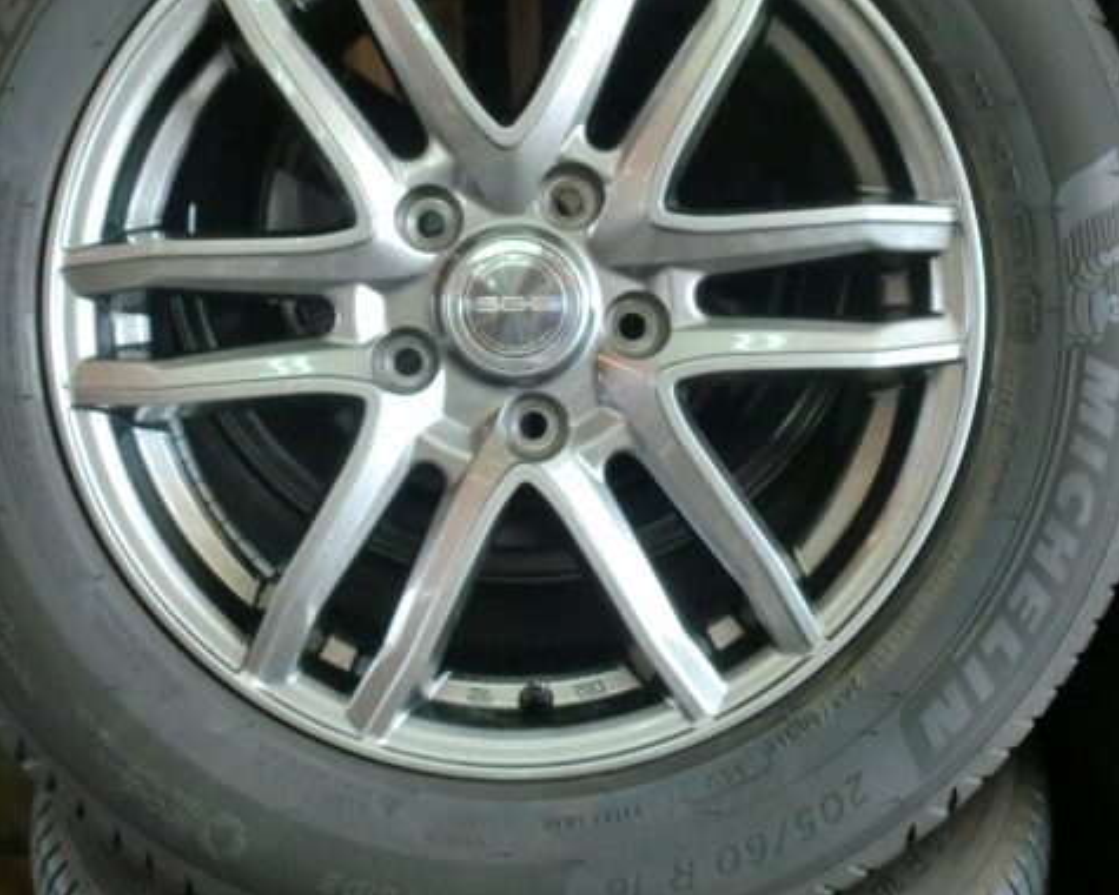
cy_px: 351
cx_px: 561
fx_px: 1523
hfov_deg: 40.3
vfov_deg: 32.6
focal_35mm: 46
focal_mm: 6.3
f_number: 3.1
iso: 160
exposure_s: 1/60
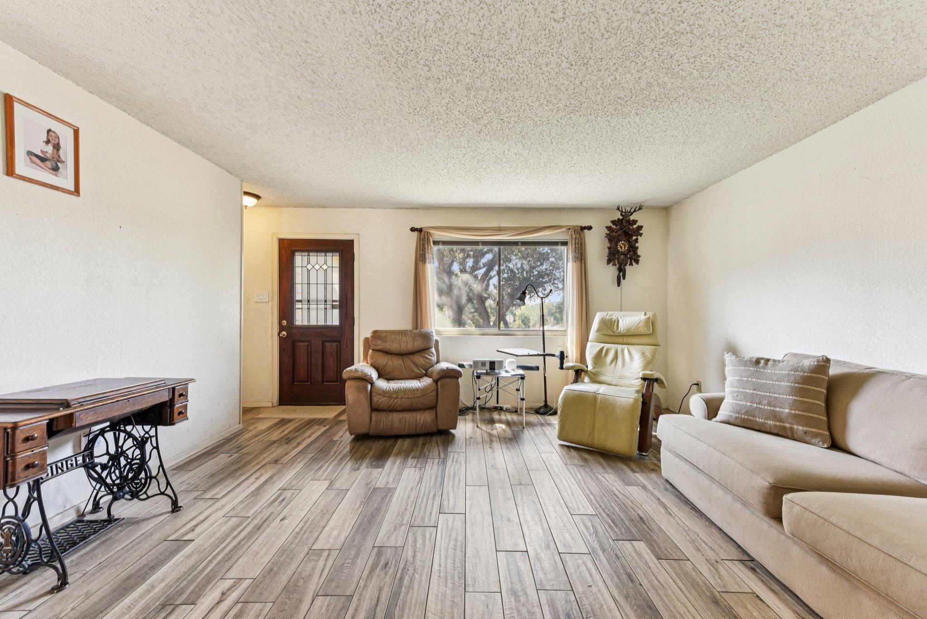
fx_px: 361
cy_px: 310
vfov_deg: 81.2
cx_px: 464
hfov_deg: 104.2
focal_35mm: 14
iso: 360
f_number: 8
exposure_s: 1/8
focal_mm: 14
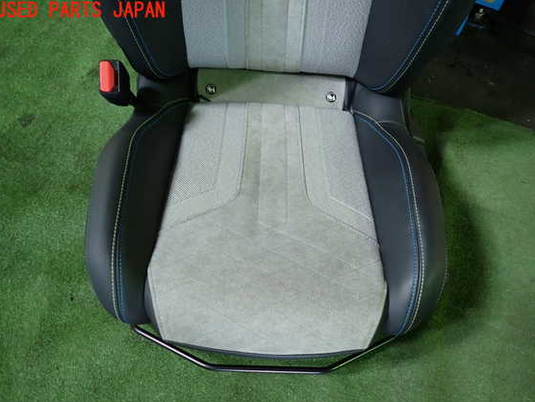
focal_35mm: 27
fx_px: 417
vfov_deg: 51.3
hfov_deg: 65.3
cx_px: 279
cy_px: 216
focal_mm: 4.5
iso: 200
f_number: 2
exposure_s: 1/40
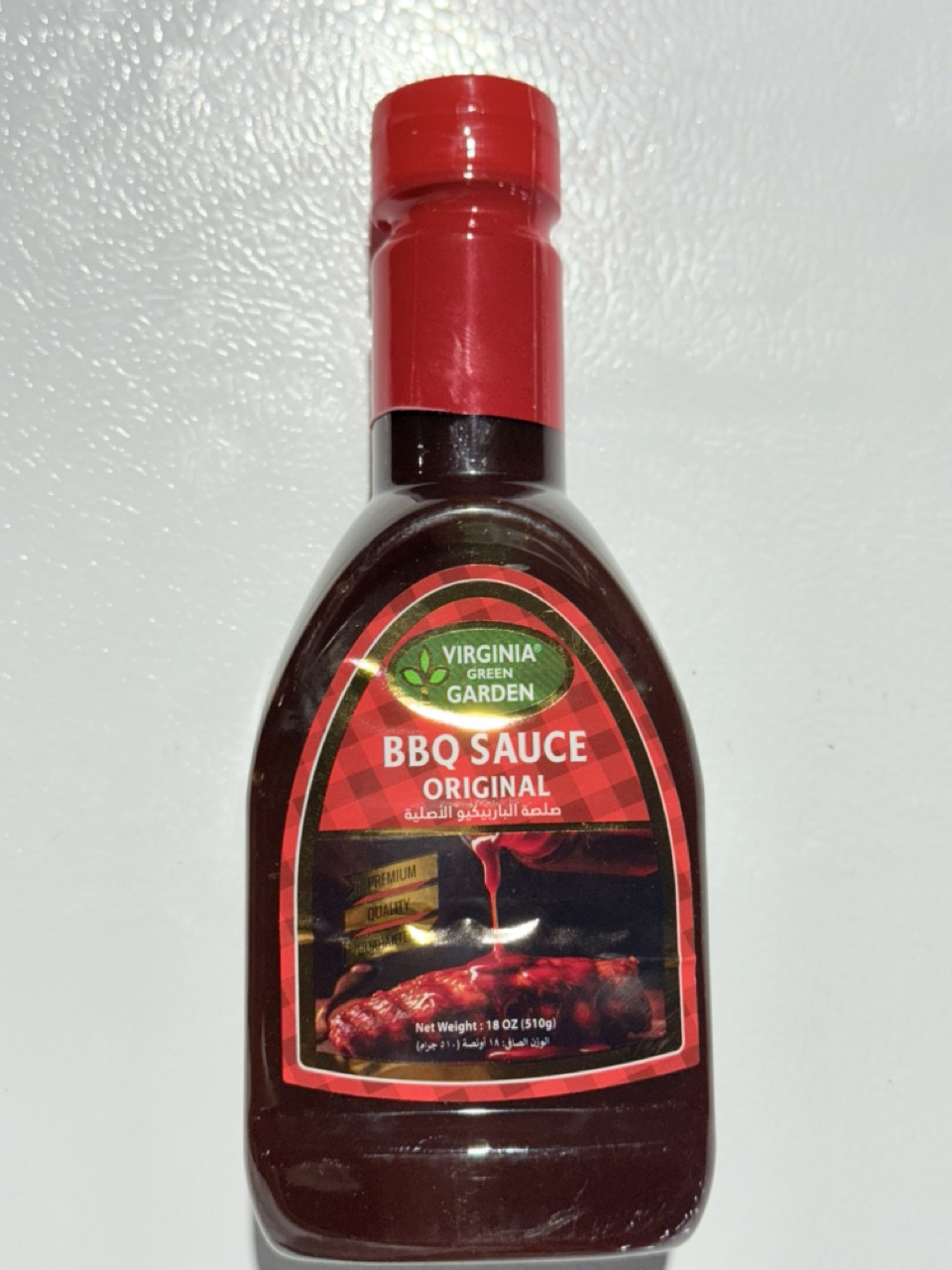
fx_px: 1760
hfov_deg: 30.3
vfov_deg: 39.7
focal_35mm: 48
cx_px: 476
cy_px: 635
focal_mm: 6.76
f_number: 1.78
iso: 64
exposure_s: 1/50
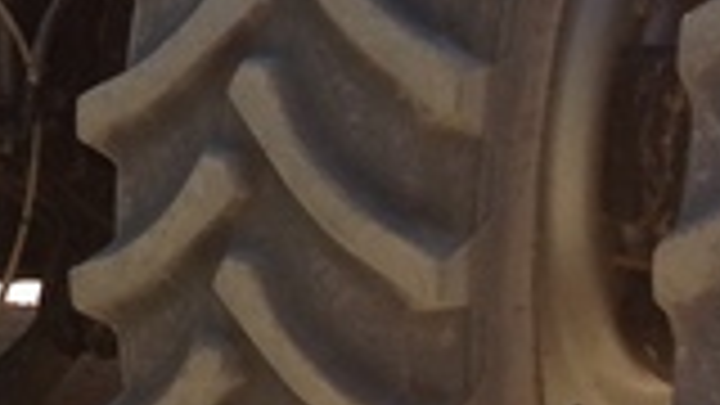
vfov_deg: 7.6
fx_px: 2997
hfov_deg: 13.3
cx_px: -180
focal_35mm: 157
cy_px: -164
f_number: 2.4
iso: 50
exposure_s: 1/605
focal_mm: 4.28
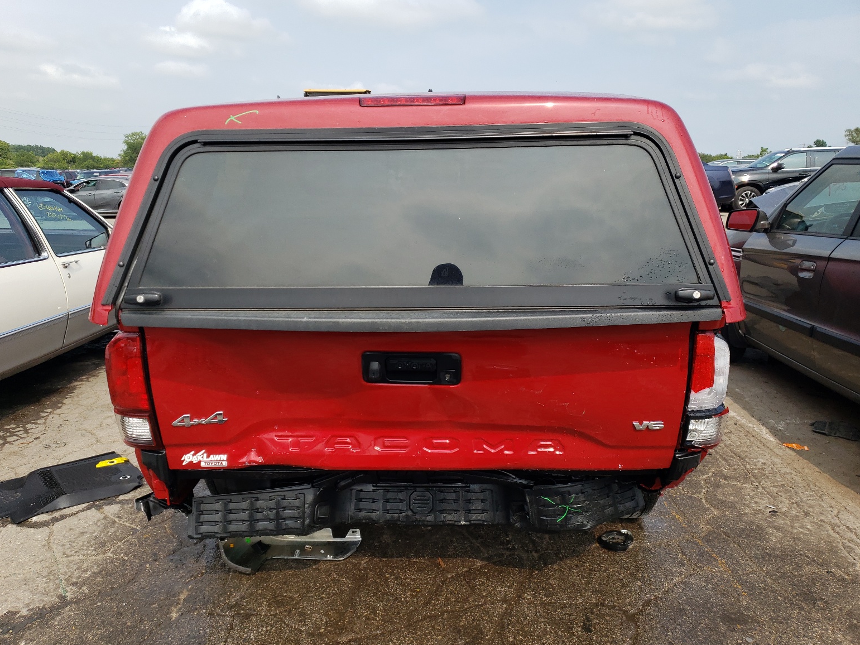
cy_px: 325
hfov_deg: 65.3
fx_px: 671
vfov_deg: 51.4
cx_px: 422
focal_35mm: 27
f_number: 1.5
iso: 50
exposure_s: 1/2000
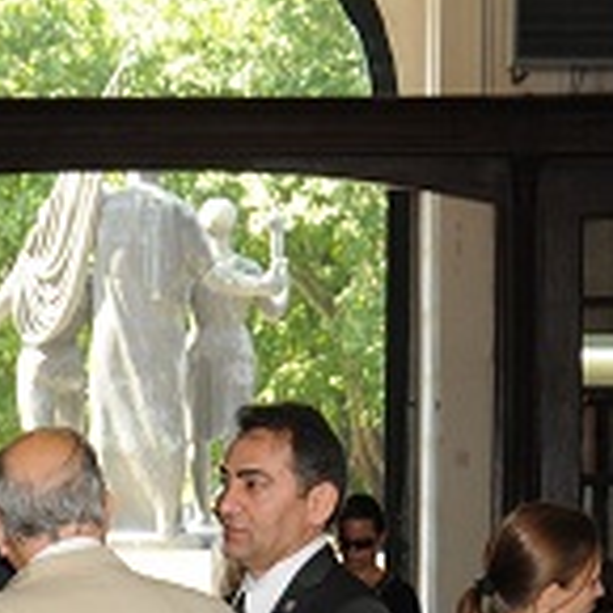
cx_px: -21
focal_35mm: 204
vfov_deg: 8.5
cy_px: 846
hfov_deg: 8.5
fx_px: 4077
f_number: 5
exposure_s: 1/60
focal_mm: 27
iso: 200
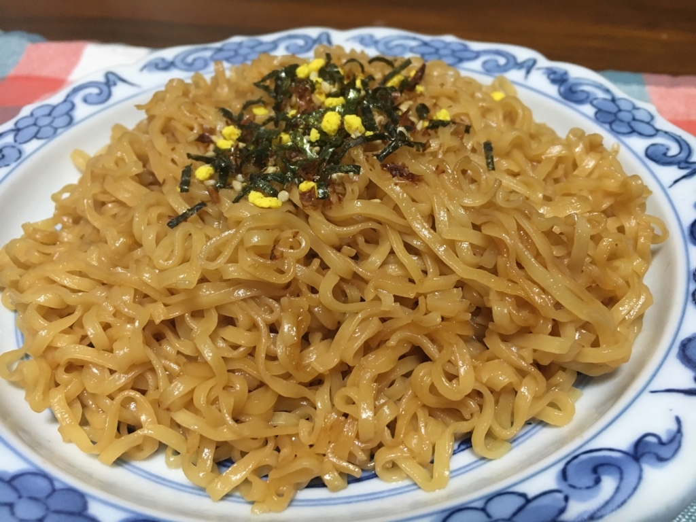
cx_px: 348
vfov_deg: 48.2
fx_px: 583
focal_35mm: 29
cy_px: 261
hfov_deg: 61.7
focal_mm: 4.15
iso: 160
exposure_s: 1/30
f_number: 2.2
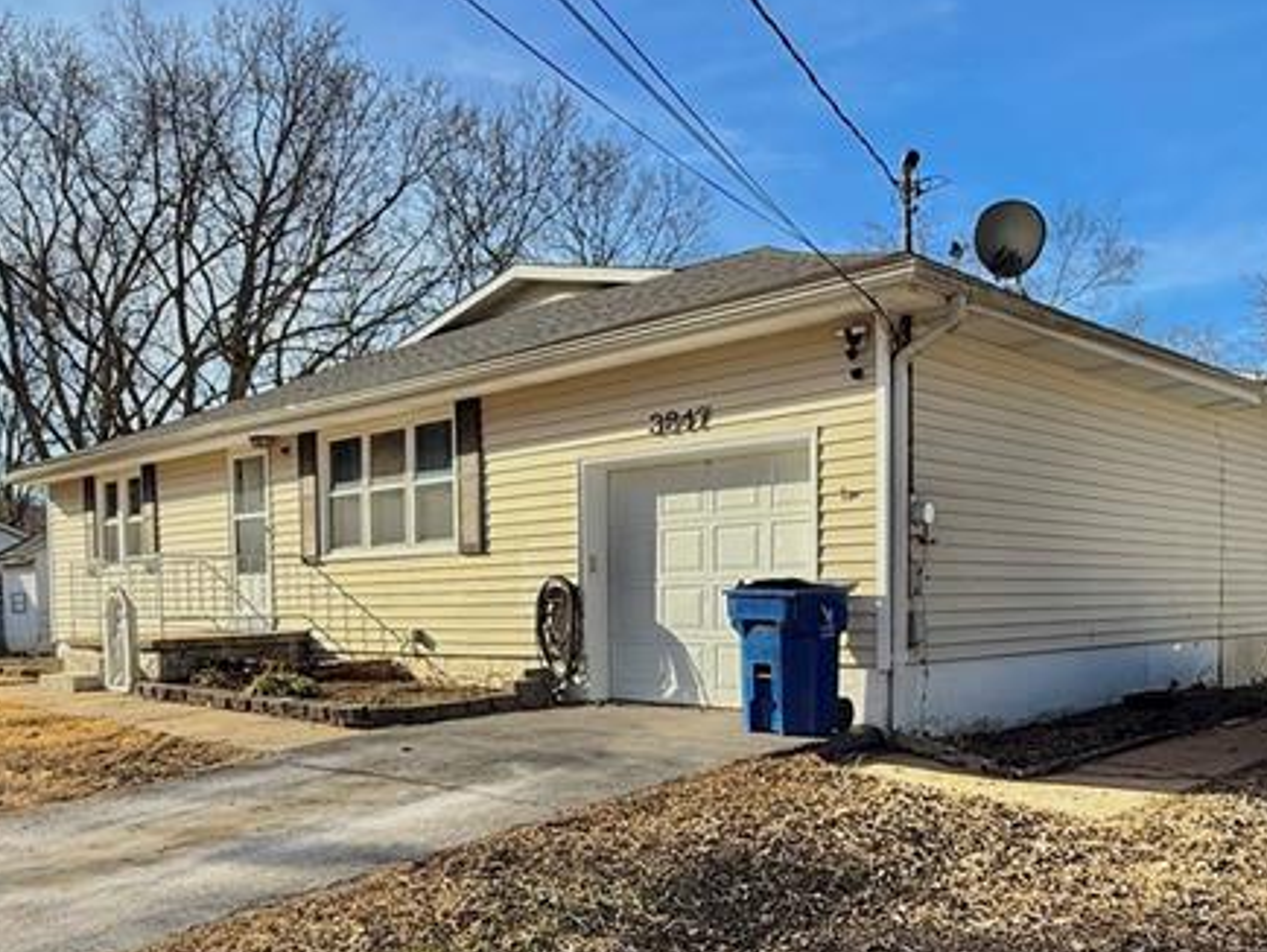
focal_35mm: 33
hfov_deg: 55.3
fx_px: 1209
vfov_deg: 42.4
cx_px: 584
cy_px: 642
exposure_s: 1/1145
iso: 50
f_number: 2.2
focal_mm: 2.22
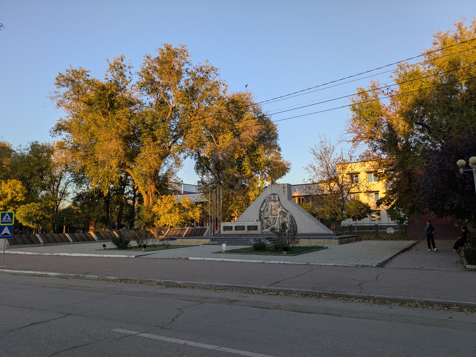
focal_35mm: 25
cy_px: 178
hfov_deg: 69.4
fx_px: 344
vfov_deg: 54.9
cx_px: 238
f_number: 1.89
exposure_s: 1/551
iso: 48
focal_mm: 5.43
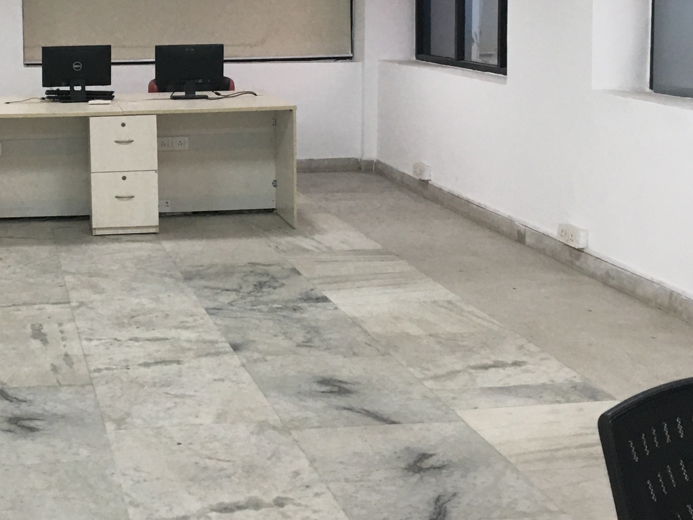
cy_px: 98
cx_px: 159
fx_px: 1361
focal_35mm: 68
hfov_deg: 28.1
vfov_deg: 21.3
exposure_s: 1/33
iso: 64
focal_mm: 4.15
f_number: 2.2
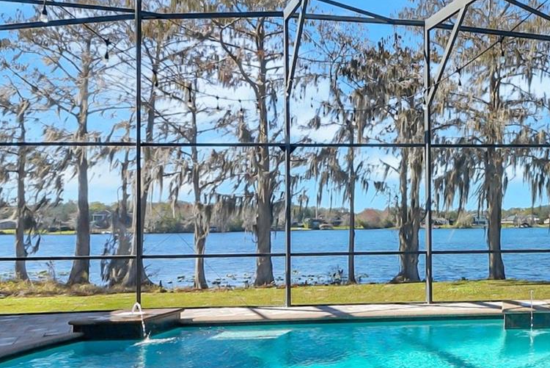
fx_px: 489
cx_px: 563
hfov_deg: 47.5
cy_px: 235
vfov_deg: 40.8
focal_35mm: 32
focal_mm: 10
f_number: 7.1
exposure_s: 1/320
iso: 200
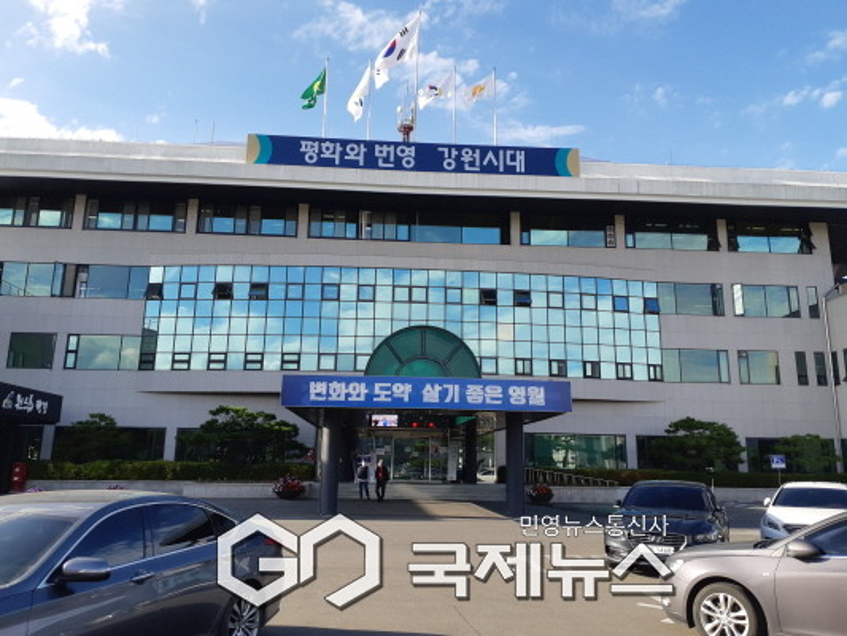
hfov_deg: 67.3
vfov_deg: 53.1
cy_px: 318
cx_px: 424
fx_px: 636
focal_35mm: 26
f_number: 1.7
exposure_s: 1/1003
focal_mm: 3.93
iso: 40
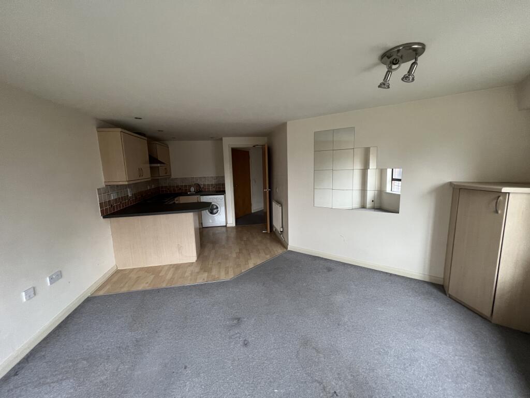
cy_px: 199
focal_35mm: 13
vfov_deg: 89.9
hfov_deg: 106.2
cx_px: 265
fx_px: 199
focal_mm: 1.57
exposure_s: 1/76
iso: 250
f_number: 1.8
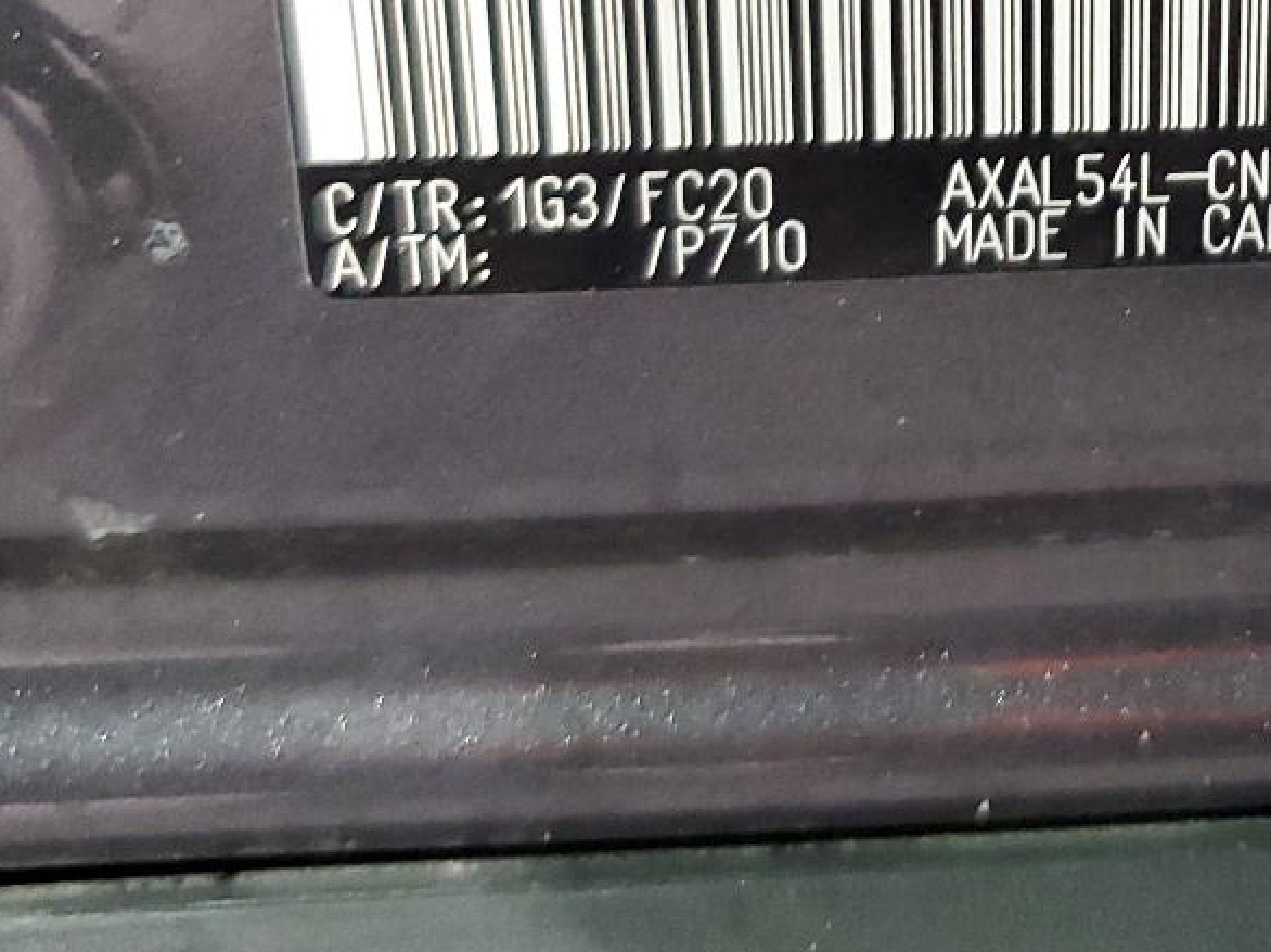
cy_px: -247
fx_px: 2606
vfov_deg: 19.3
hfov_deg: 26.3
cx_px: 1199
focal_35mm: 71
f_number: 1.5
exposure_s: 1/17
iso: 304
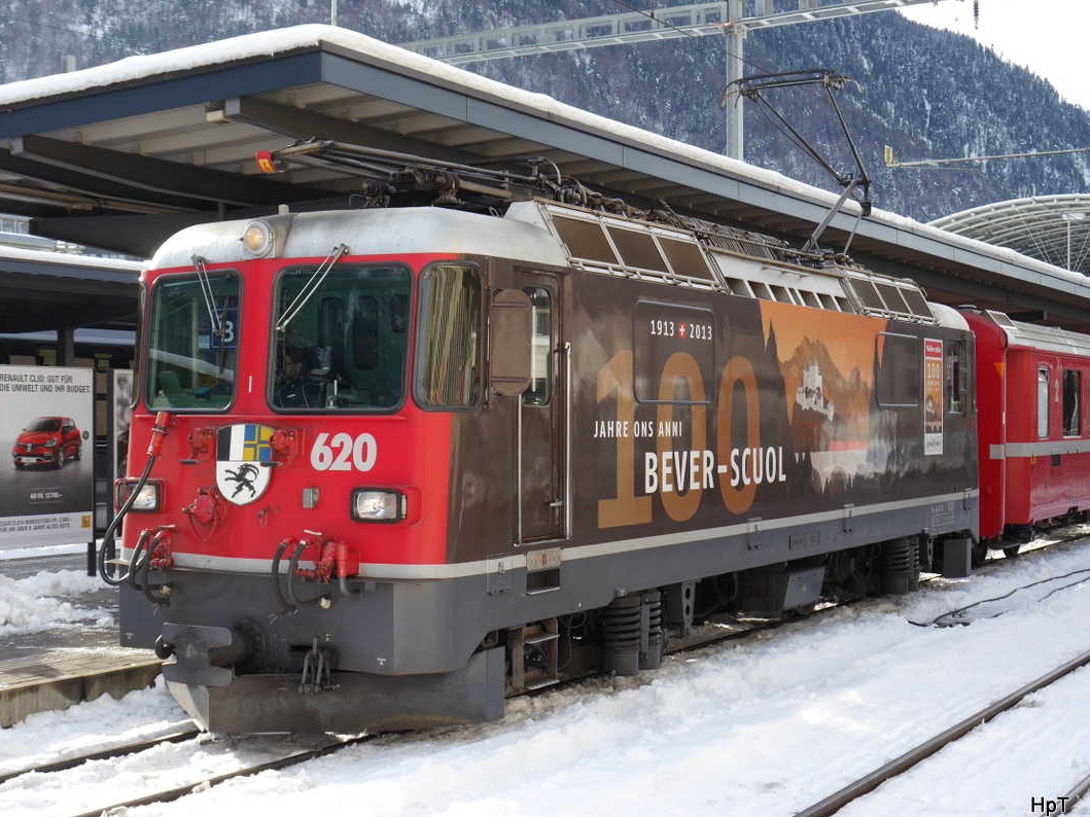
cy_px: 416
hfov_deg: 35.5
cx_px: 530
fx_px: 1700
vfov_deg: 27.0
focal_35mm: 54
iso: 160
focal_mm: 26
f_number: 6.3
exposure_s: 1/160
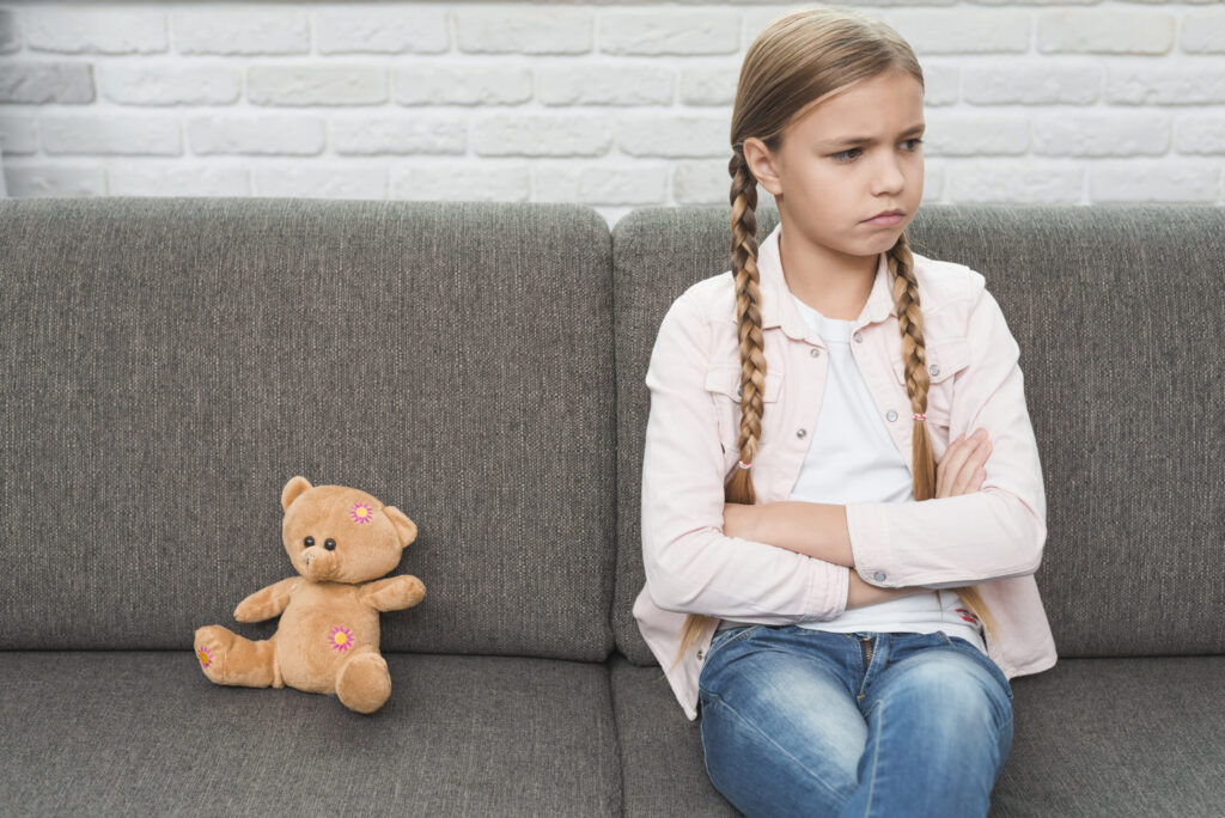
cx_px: 612
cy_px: 409
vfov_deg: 27.0
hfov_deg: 39.6
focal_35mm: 50
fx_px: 1702
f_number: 3.5
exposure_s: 1/160
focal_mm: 50
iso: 320
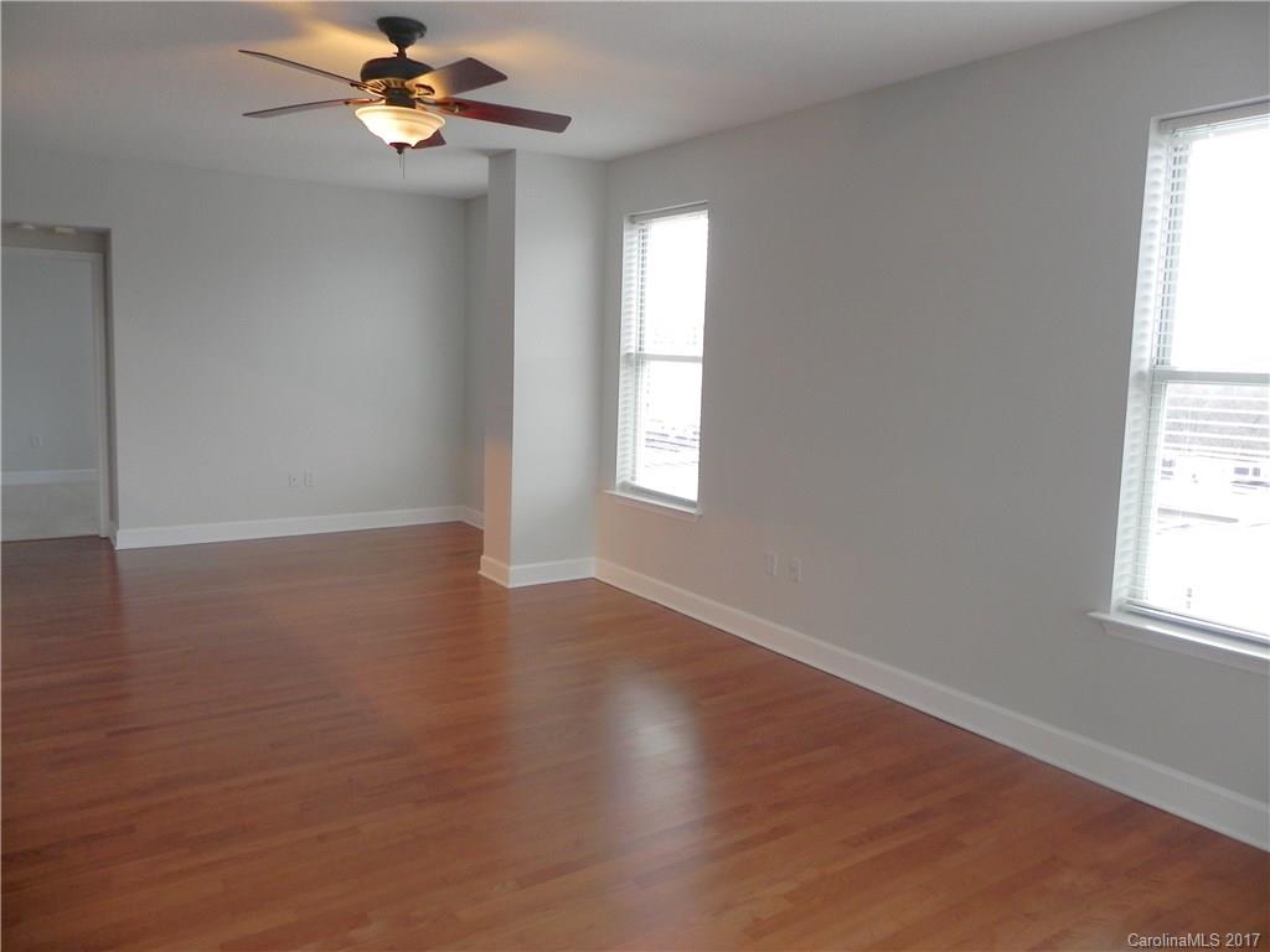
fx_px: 954
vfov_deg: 53.1
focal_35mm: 26
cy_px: 476
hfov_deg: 67.3
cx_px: 635
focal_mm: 4.6
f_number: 2.8
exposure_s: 1/30
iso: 188
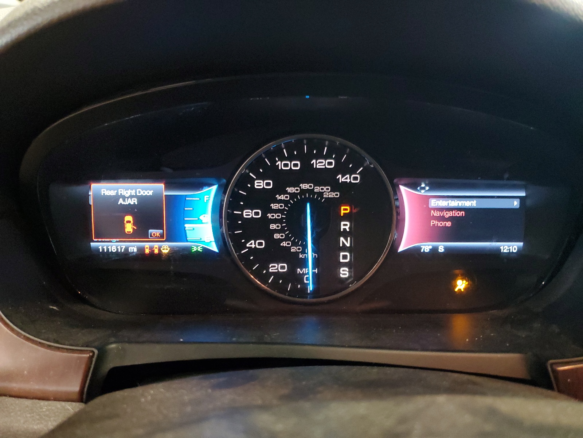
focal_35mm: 26
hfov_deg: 67.3
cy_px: 219
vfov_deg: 53.1
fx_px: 438
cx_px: 292
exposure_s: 1/15
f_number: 1.5
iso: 423
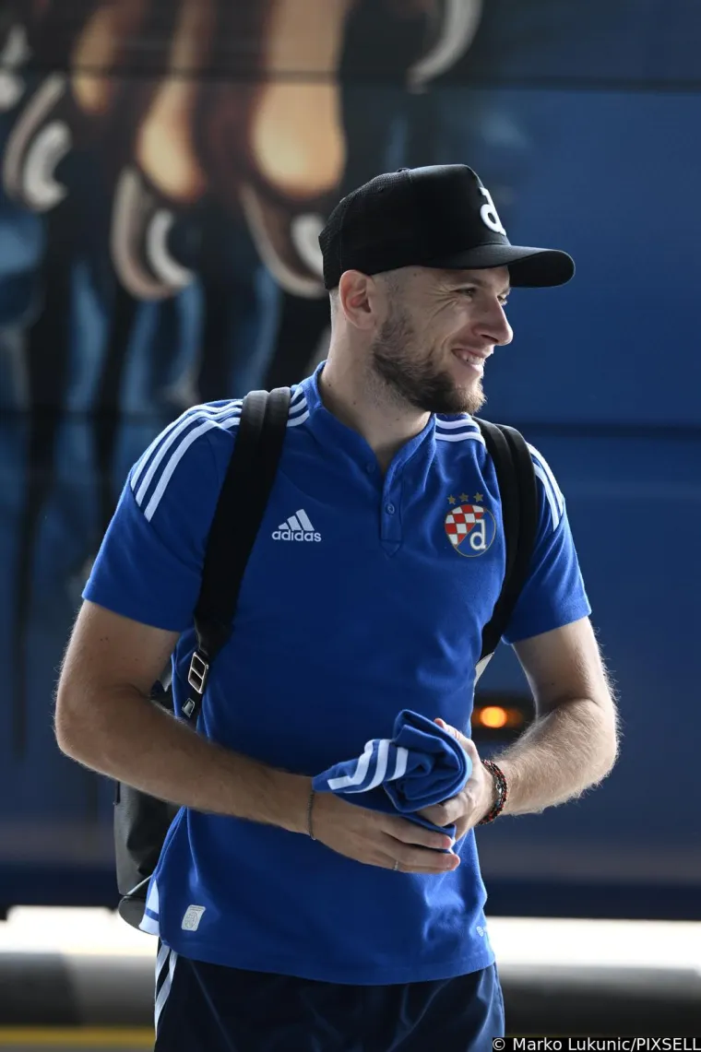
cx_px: 350
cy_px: 526
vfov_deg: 15.2
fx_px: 3945
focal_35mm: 135
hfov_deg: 10.2
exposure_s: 1/1000
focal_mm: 135
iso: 800
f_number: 4
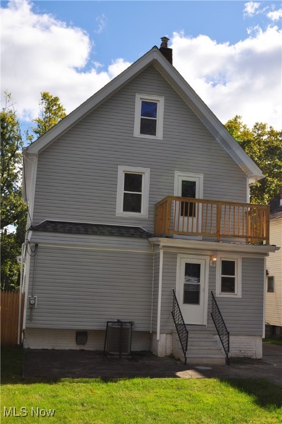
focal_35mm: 44
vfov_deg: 45.0
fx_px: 512
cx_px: 141
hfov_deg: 30.8
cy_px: 212
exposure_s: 1/200
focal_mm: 29
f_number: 16
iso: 200
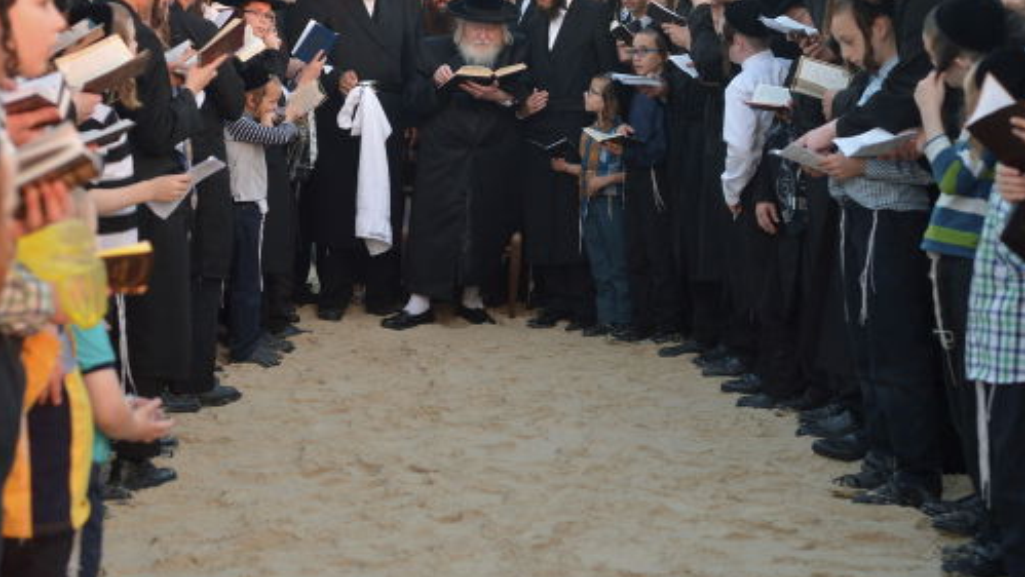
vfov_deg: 15.2
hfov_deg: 26.8
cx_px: 439
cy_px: 97
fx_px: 2148
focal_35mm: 79
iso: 640
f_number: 4.5
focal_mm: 52
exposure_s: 1/160
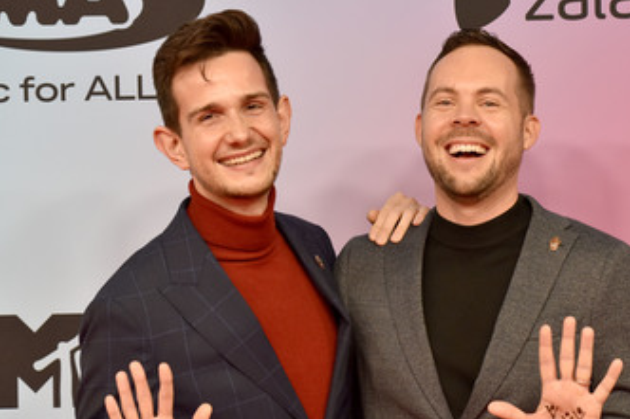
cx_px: 367
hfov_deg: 12.1
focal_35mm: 170
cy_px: 252
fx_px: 2973
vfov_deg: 8.1
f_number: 5.6
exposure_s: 1/200
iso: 2000
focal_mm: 125
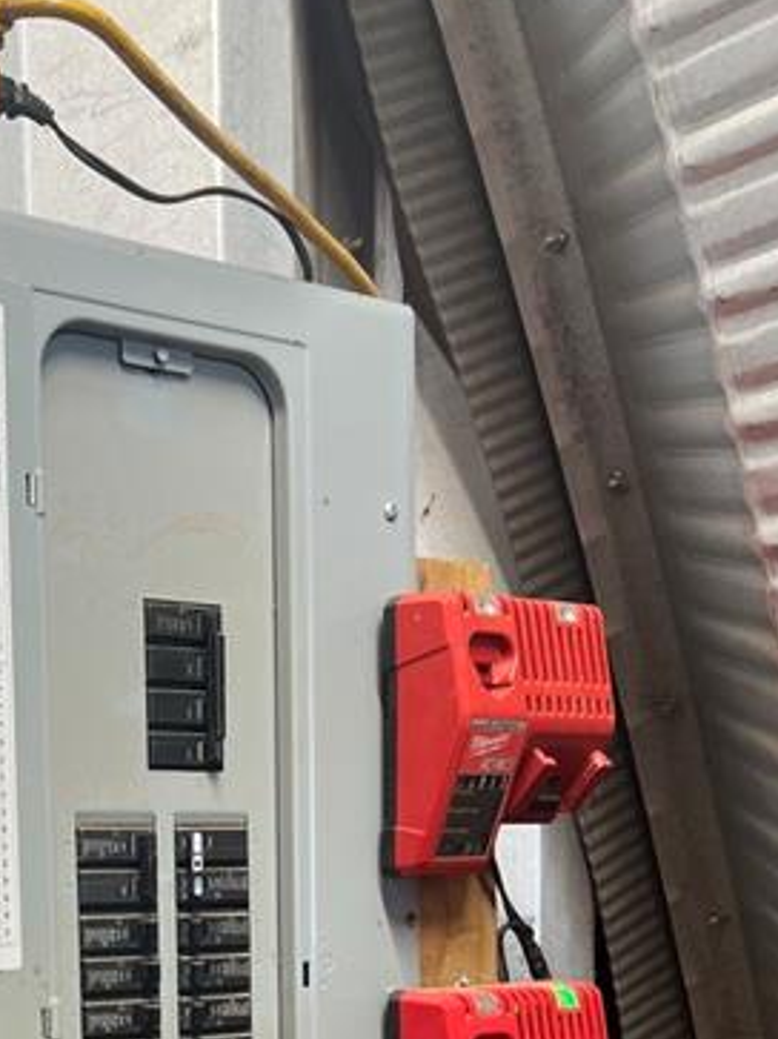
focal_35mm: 55
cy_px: 1062
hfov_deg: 25.8
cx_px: 103
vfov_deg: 32.0
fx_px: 1649
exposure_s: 1/120
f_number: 1.5
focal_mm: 5.7
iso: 125
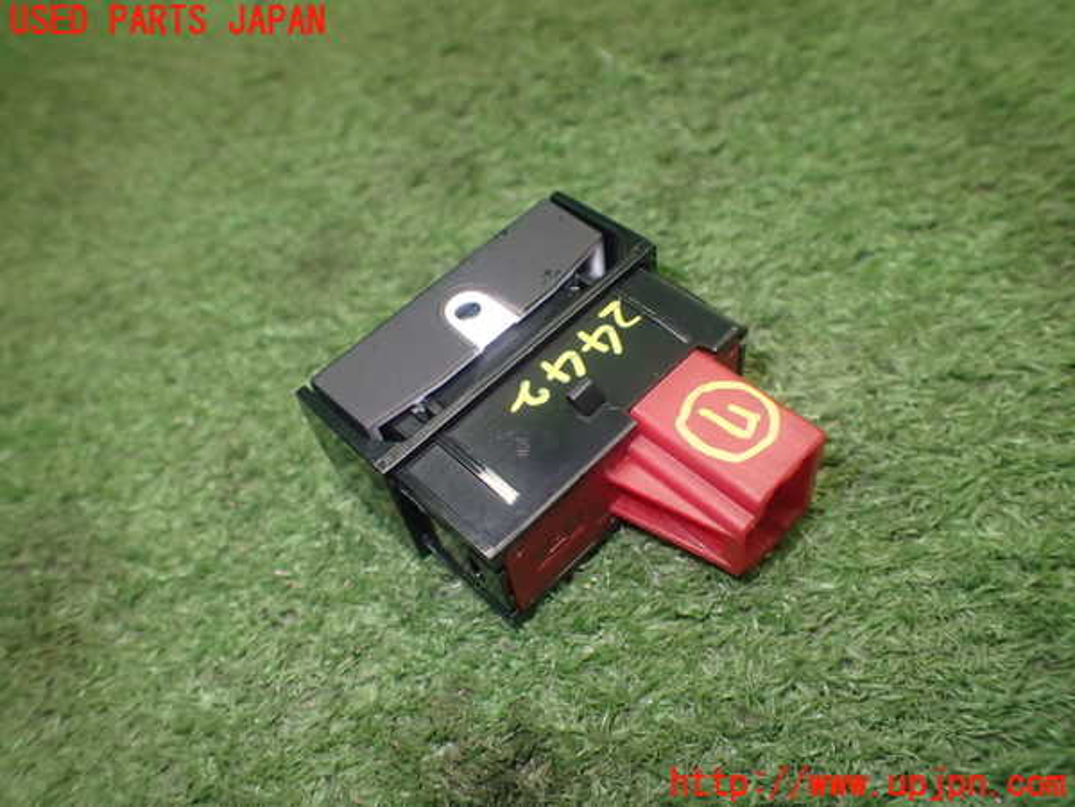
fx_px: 932
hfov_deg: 60.0
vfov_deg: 46.8
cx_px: 538
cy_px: 404
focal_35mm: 30
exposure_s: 1/125
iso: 500
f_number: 2.3
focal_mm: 5.4
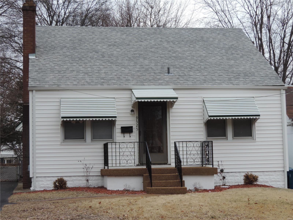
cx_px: 146
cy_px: 110
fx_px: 635
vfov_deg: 19.6
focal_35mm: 75
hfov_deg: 26.0
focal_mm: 13.3
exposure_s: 1/160
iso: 80
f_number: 3.9
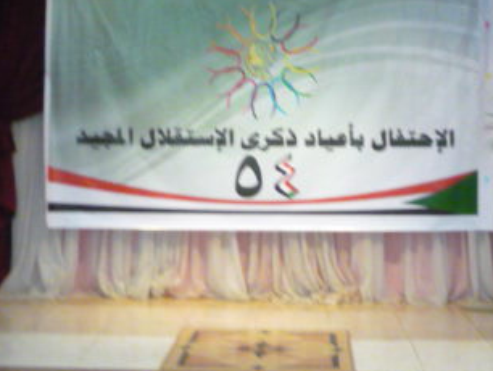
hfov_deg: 28.1
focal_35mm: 69
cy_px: 47
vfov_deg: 20.9
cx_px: 293
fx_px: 983
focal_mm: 5.5
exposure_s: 1/30
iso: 800
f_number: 2.8
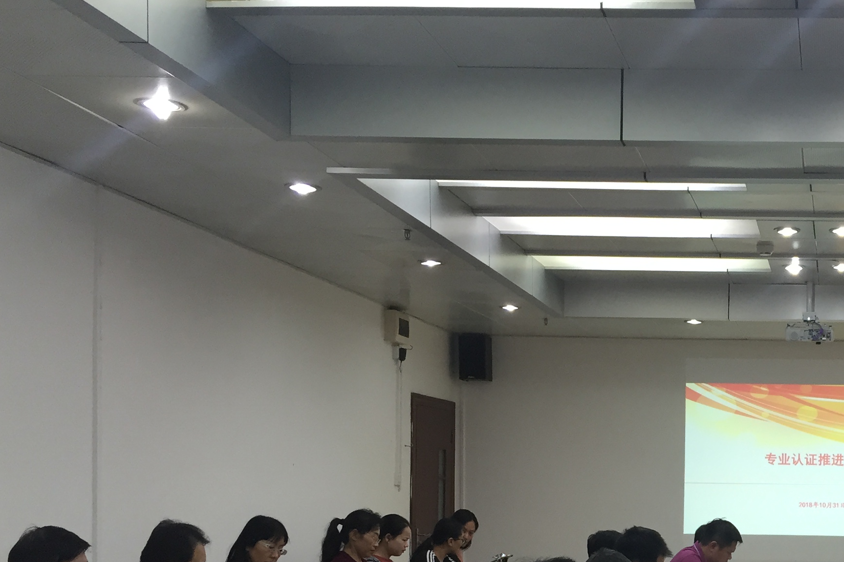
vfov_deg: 23.0
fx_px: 1336
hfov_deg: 33.1
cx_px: 773
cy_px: 540
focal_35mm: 57
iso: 32
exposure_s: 1/33
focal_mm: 4.15
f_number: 2.2
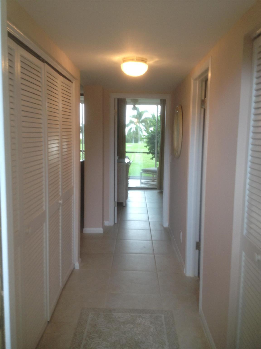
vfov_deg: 52.6
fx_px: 352
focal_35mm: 35
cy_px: 174
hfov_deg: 40.7
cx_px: 130
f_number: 2.4
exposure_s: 1/40
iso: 64
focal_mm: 4.28
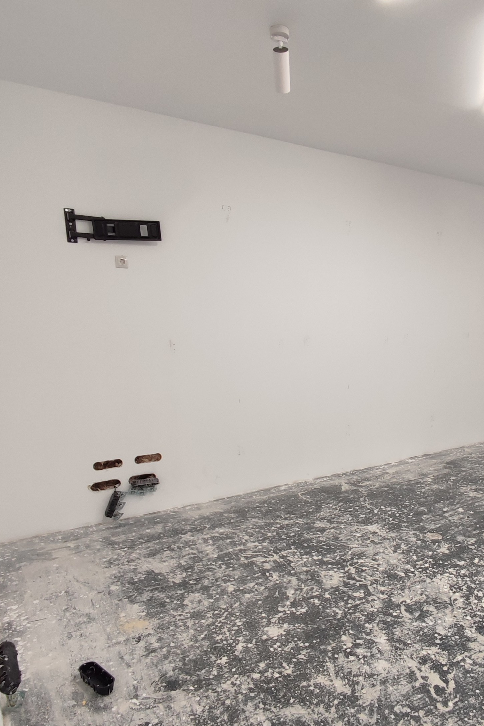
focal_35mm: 25
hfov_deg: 50.0
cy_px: 437
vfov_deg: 70.8
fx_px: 504
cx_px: 336
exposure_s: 1/50
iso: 214
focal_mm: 1.65
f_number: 2.2
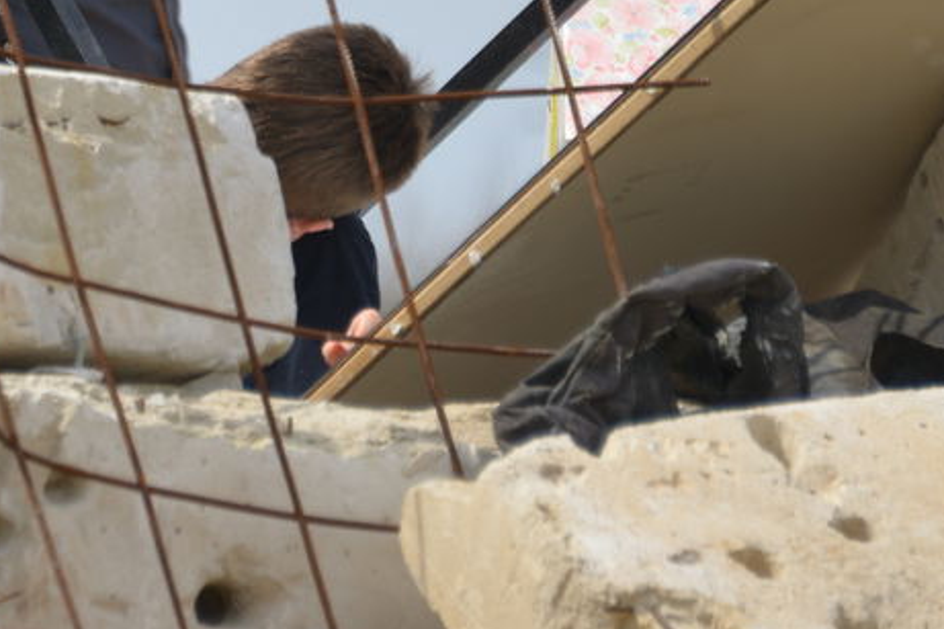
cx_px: 262
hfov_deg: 2.7
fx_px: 19921
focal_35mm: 760
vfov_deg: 1.8
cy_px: -96
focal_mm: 250
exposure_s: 1/1250
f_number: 5.6
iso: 250
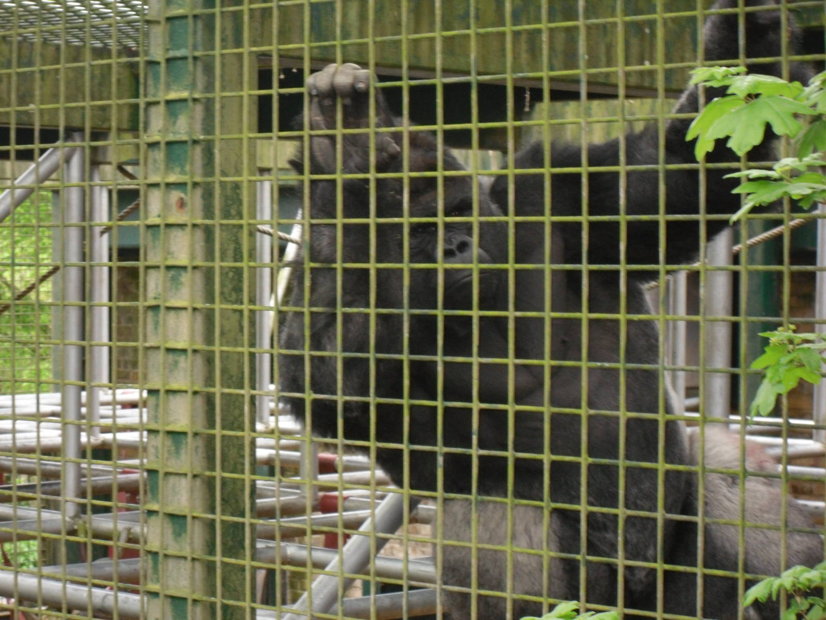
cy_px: 310
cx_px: 413
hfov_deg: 18.7
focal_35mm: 105
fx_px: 2505
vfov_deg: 14.1
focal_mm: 18.9
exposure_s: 1/60
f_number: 5.6
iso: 400
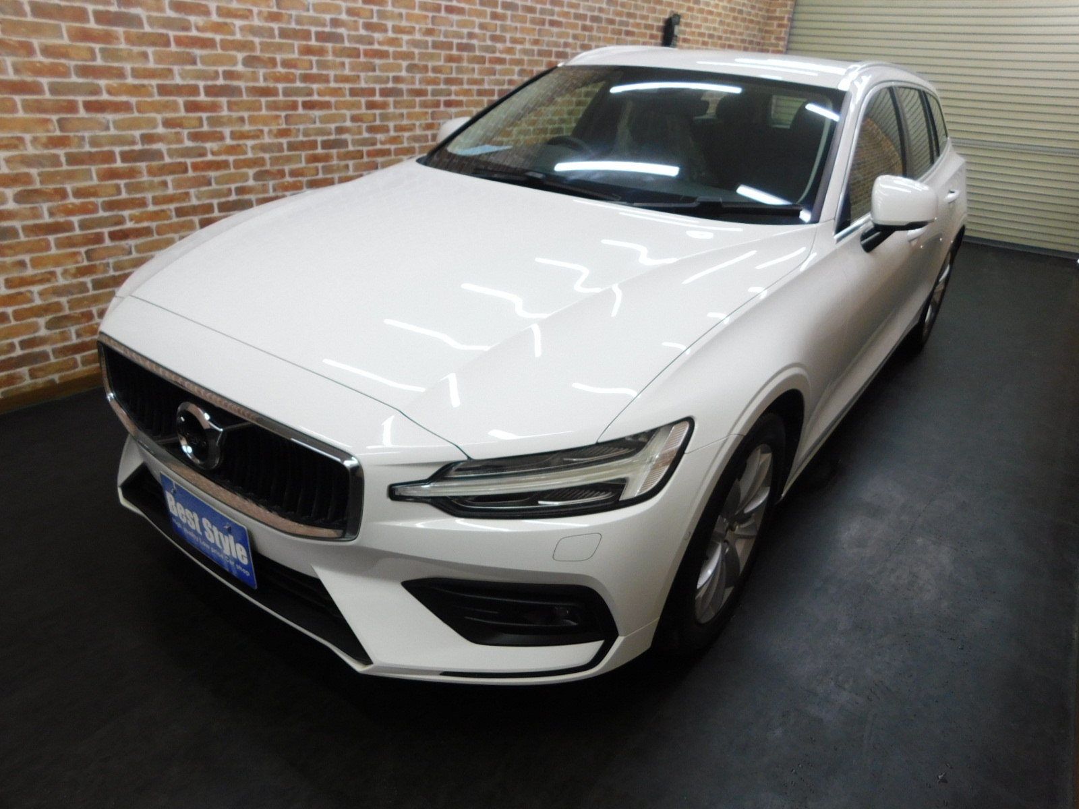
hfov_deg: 73.9
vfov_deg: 58.9
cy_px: 404
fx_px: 717
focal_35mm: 23
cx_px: 540
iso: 160
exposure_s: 1/30
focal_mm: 4
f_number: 3
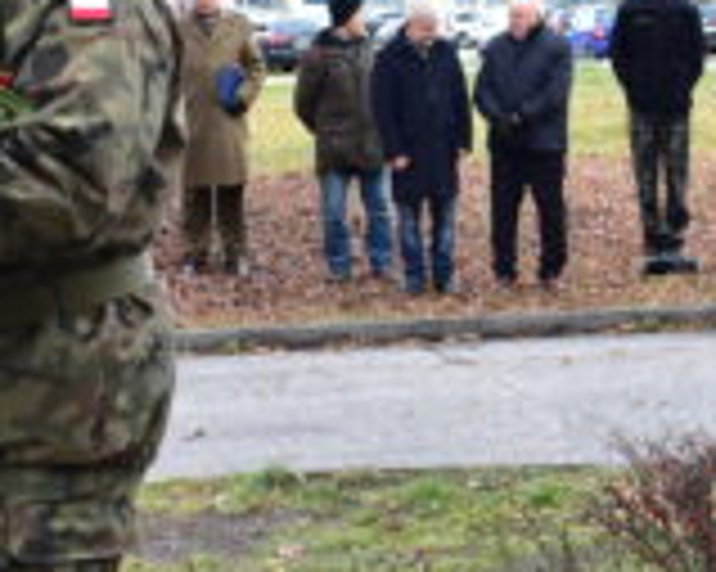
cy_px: 374
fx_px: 3304
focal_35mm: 156
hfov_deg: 12.3
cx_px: 536
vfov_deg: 9.9
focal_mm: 28
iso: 500
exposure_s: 1/160
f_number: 5
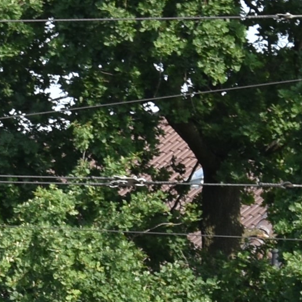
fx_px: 4912
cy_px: 547
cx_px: -230
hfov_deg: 3.5
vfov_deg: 3.5
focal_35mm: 498
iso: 200
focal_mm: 45
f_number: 8
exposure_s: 1/250
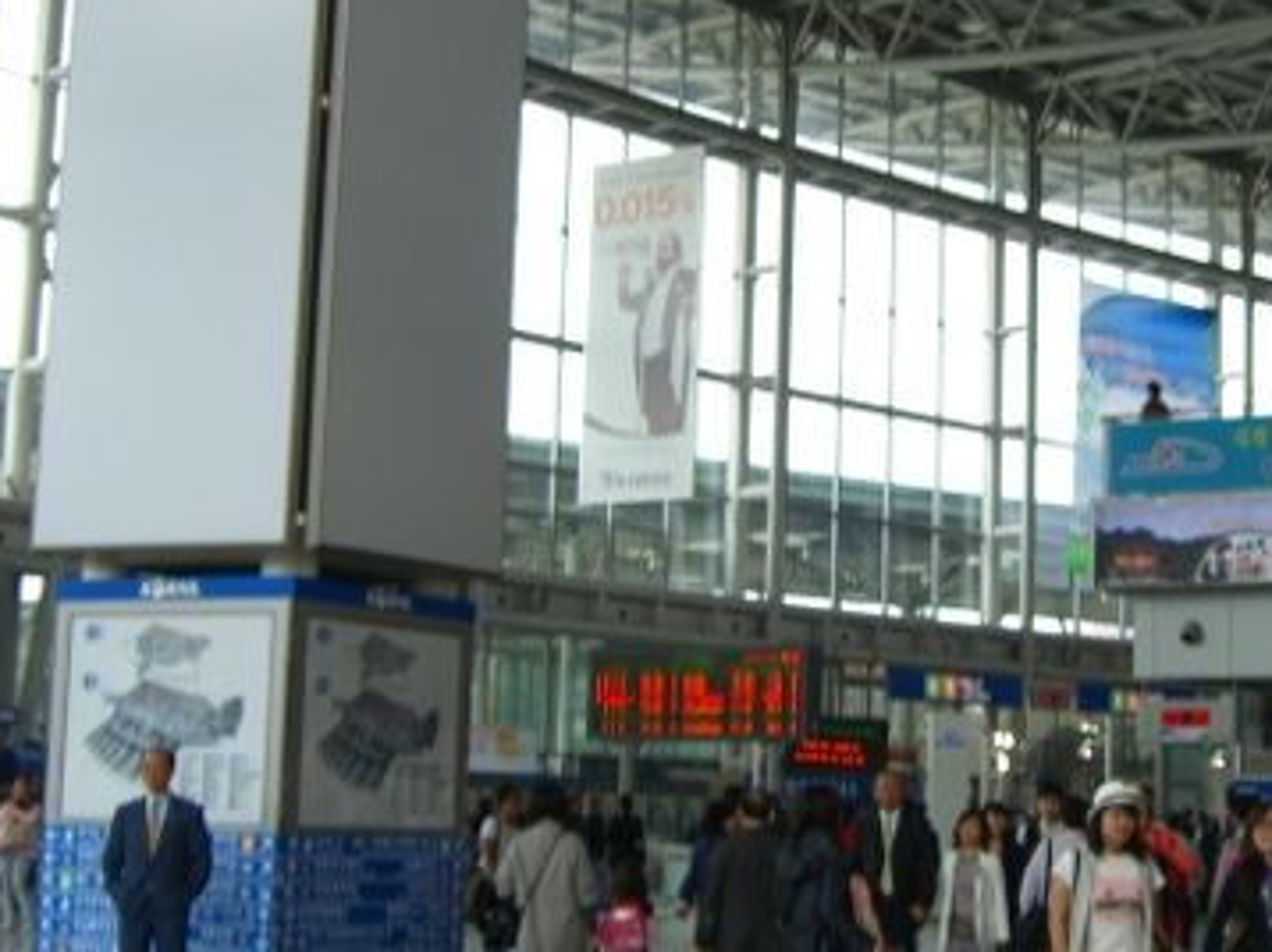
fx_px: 2534
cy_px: 424
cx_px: 828
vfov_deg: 21.3
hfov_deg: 28.0
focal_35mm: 69
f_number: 2.8
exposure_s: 1/100
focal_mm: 7.9
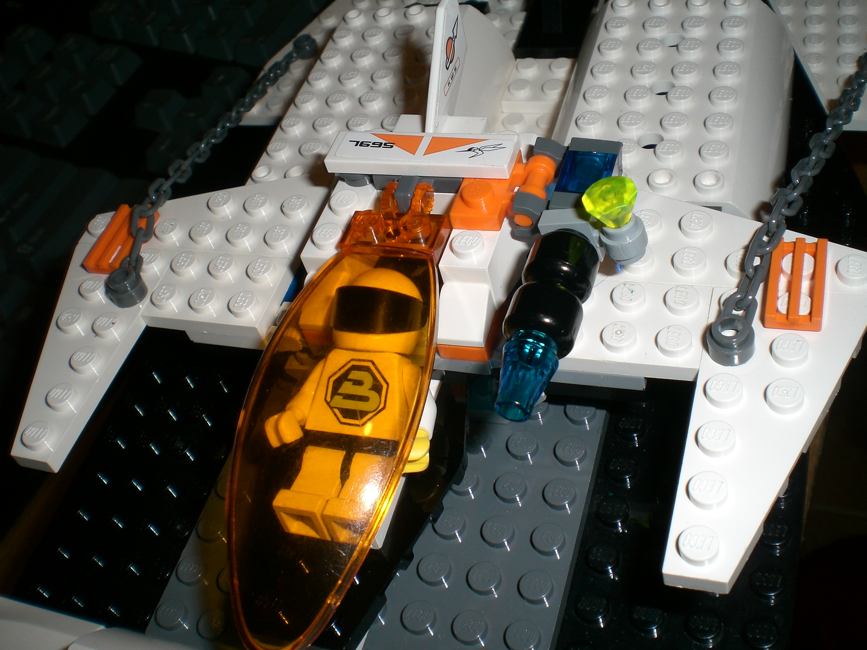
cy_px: 325
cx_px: 434
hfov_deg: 49.0
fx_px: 952
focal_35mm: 38
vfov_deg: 37.7
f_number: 4.4
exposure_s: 1/60
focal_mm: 6.3
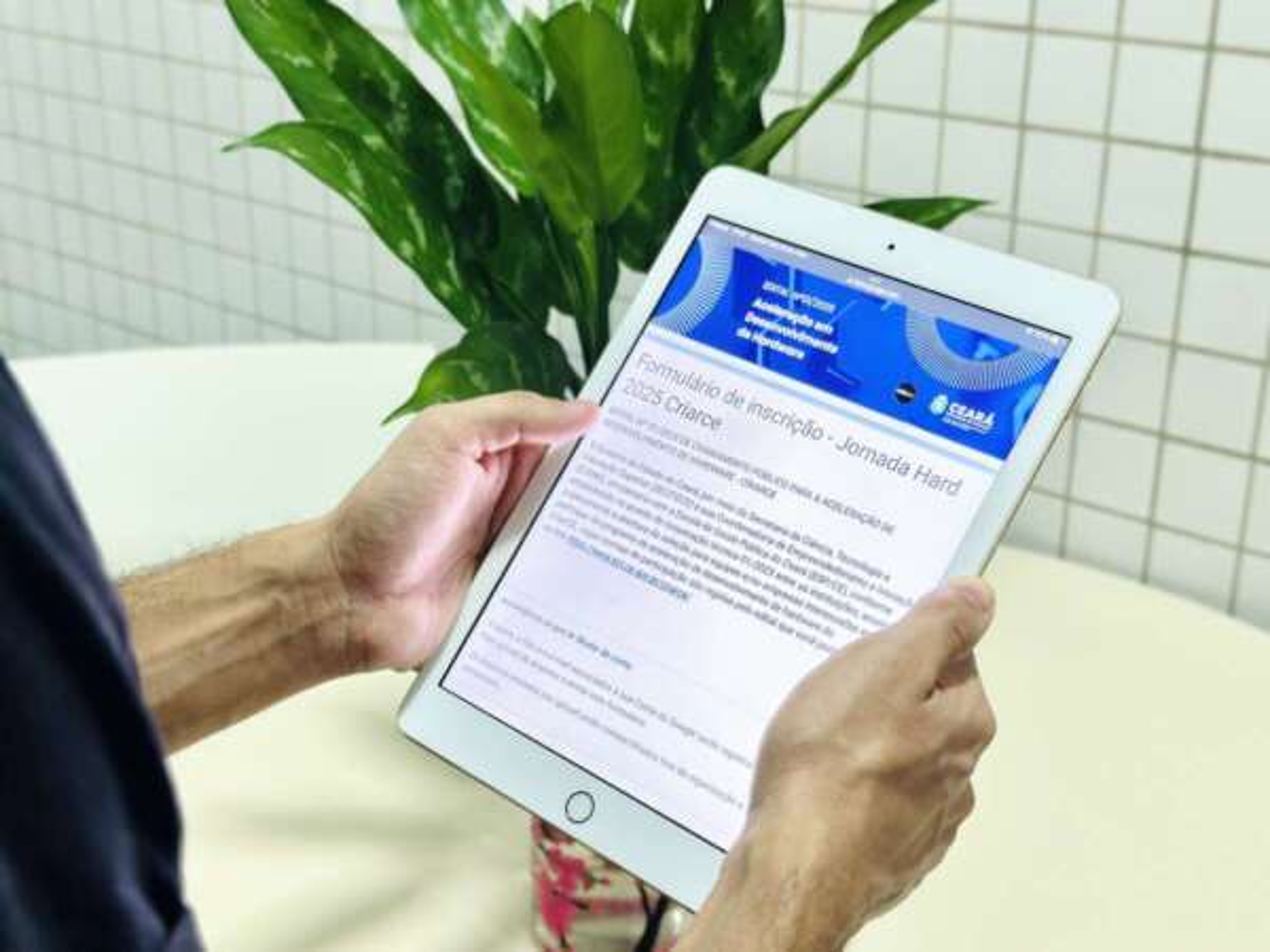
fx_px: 1761
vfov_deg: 30.3
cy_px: 476
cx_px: 635
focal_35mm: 48
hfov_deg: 39.7
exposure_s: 1/60
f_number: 1.78
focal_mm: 6.86
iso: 250
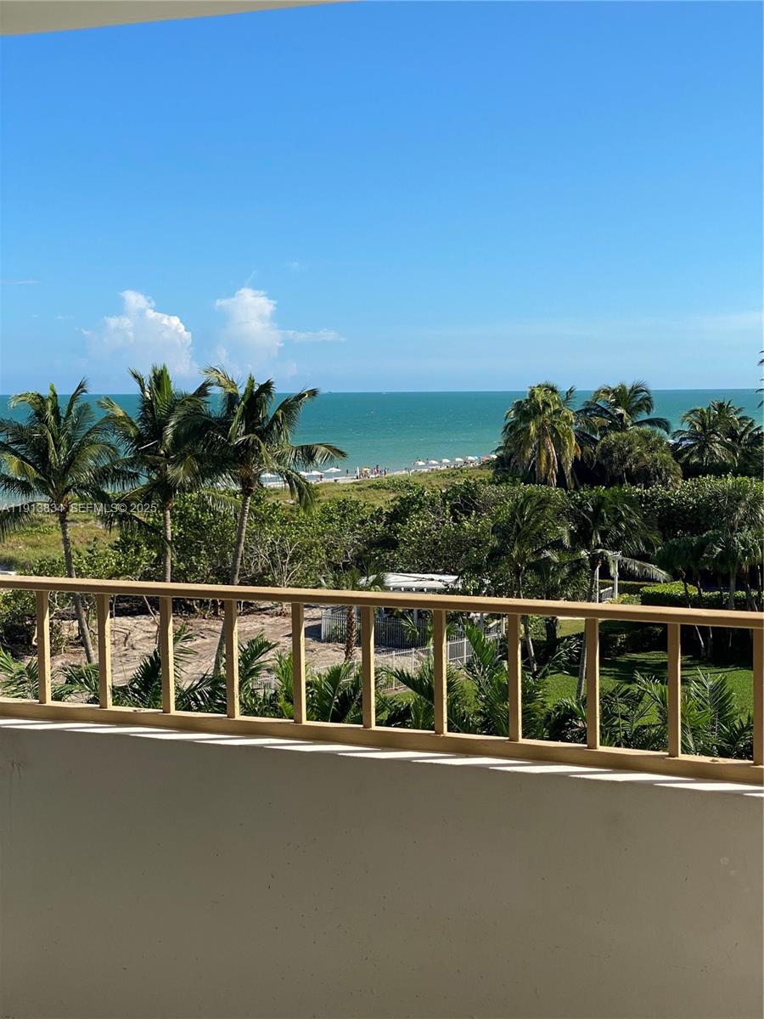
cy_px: 510
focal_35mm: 52
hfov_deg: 28.0
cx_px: 382
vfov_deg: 36.8
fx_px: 1530
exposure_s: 1/1453
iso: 20
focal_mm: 6
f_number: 2
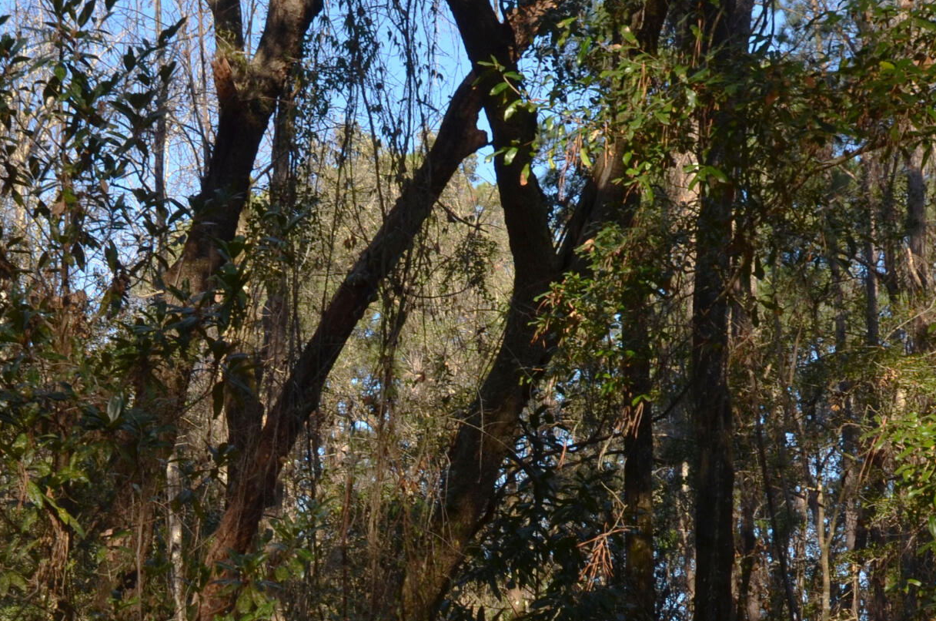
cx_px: 266
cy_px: 751
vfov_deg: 17.5
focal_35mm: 74
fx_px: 1920
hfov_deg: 27.1
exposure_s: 1/250
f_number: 8
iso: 200
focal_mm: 20
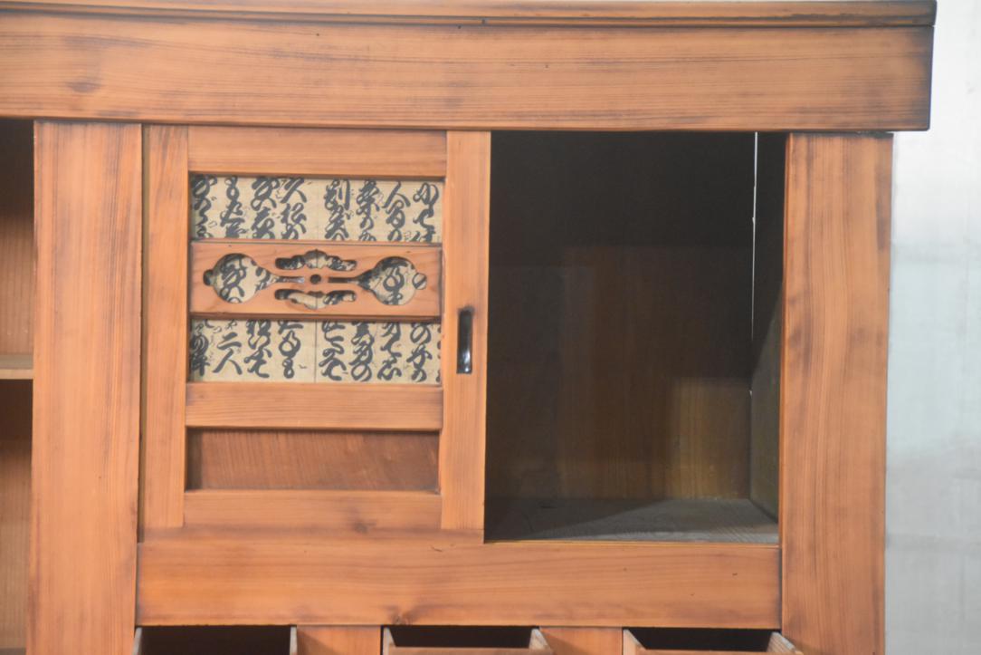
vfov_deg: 7.0
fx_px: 5314
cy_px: 328
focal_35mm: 195
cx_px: 490
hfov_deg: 10.5
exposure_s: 1/60
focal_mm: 130
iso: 5000
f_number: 6
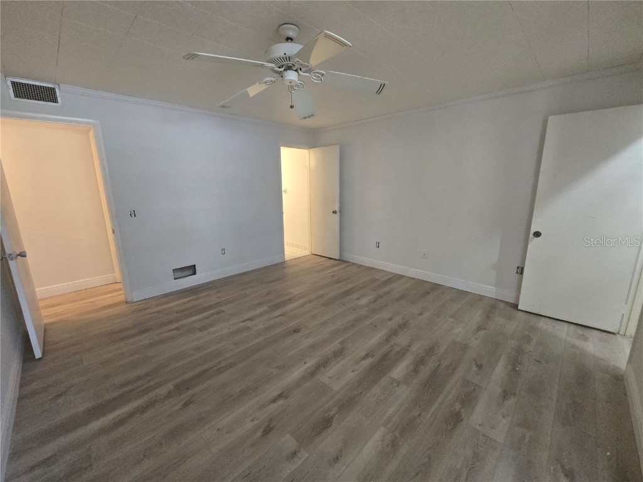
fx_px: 241
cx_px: 322
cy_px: 241
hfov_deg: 106.2
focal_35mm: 13
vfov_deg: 89.9
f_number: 2.2
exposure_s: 1/60
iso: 800
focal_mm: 2.2
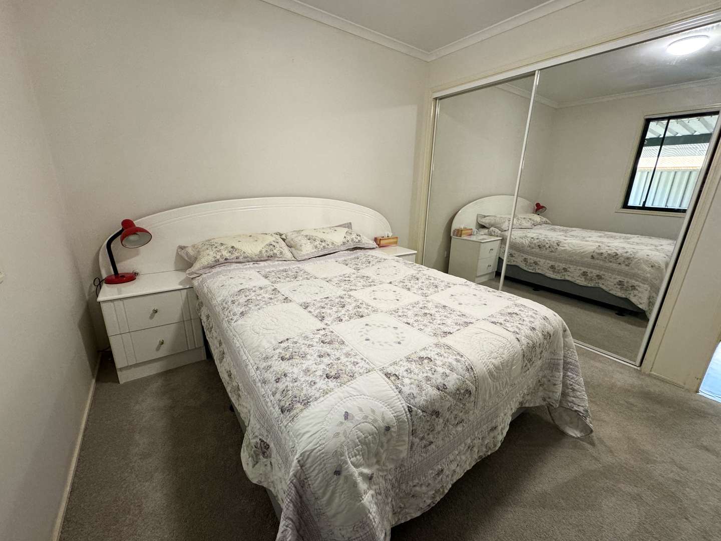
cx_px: 360
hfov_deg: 102.1
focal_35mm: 14
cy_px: 270
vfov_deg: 85.7
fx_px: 292
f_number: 2.2
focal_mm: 2.22
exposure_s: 1/100
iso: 250
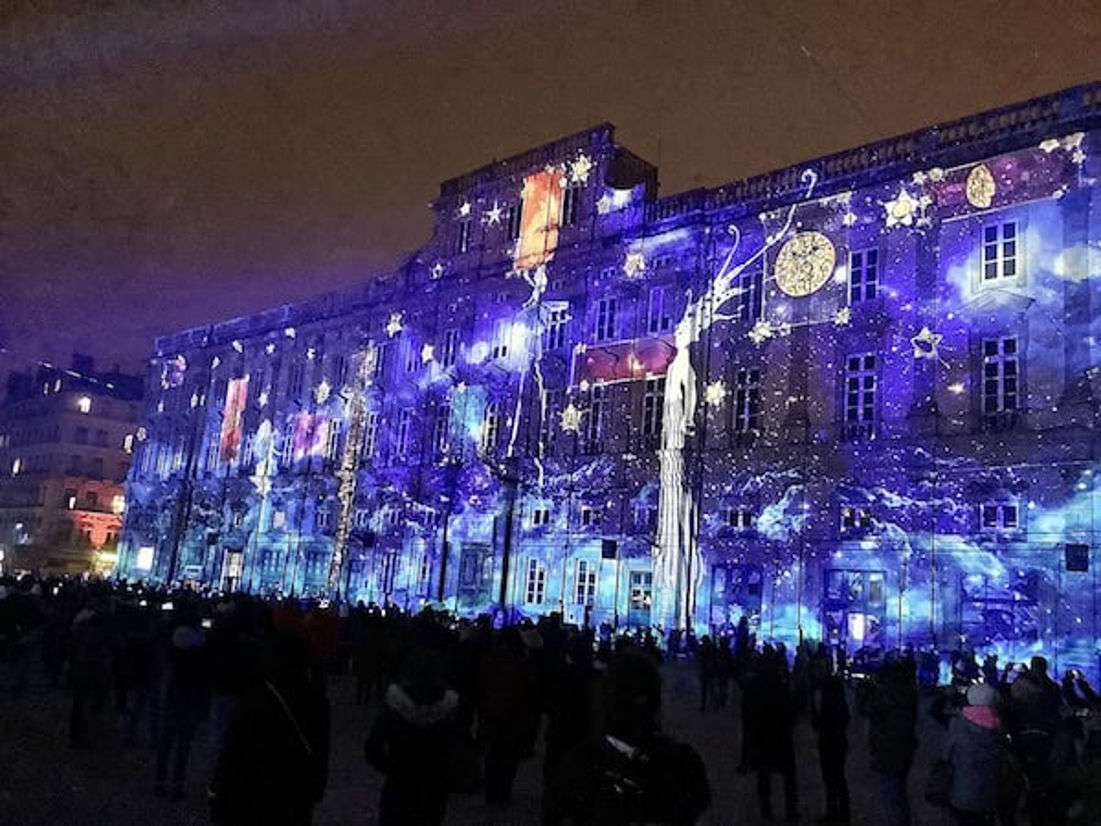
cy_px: 413
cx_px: 550
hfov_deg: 58.4
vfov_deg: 45.4
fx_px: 986
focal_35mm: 31
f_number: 2.4
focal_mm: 3.3
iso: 640
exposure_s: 1/20
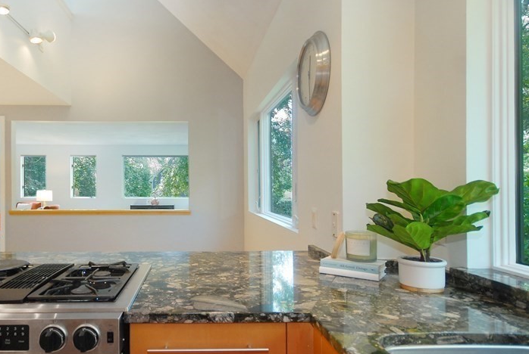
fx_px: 324
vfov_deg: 57.0
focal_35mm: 22
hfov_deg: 76.5
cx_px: 186
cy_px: 210
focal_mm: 10
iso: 500
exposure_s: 1/60
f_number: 4
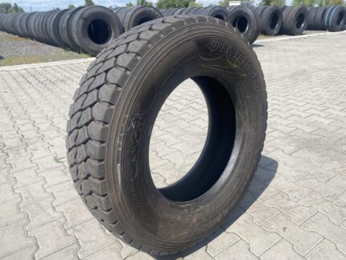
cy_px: 130
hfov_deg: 67.3
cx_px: 173
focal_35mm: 26
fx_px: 260
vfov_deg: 53.1
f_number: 1.8
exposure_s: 1/2105
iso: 32
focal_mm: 4.25
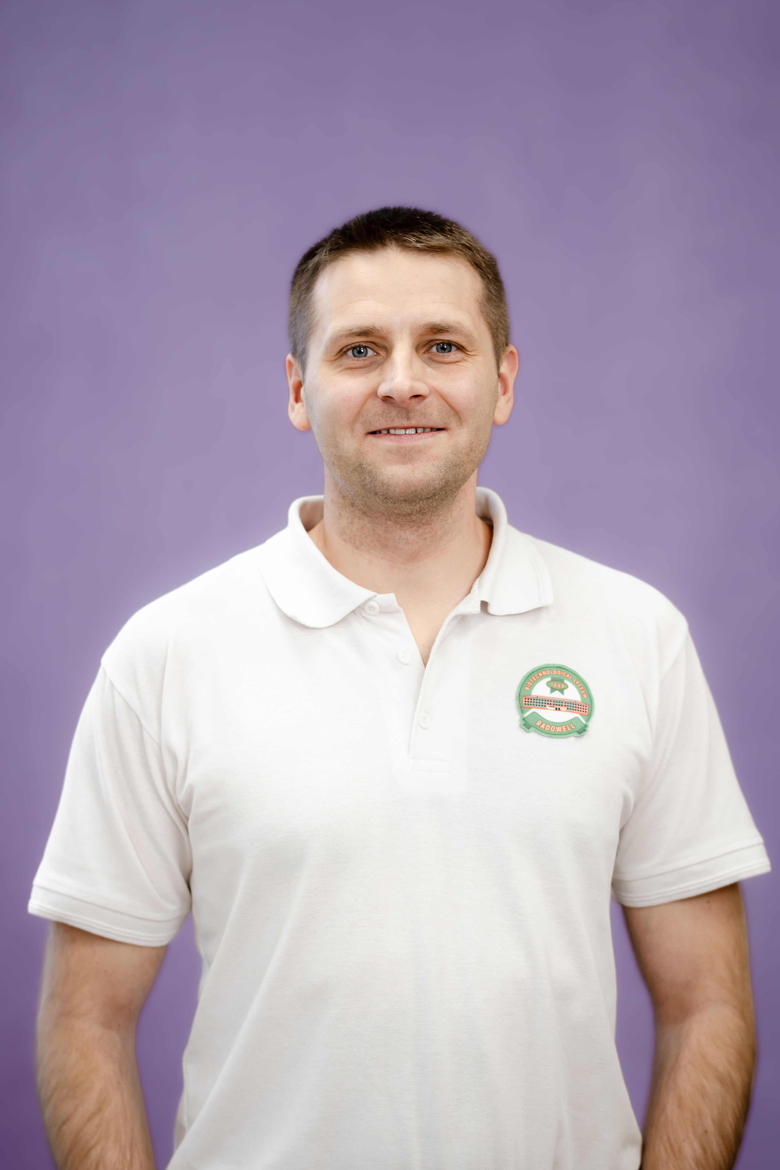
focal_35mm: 128
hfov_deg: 10.8
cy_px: 585
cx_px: 390
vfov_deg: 16.1
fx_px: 4143
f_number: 1.8
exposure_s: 1/250
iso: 250
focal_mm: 85
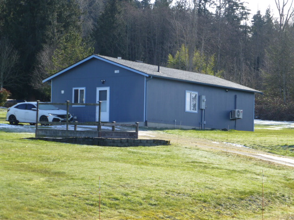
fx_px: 926
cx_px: 147
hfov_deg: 18.0
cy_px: 110
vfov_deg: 13.6
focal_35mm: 109
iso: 100
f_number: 5.3
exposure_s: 1/200
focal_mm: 19.4
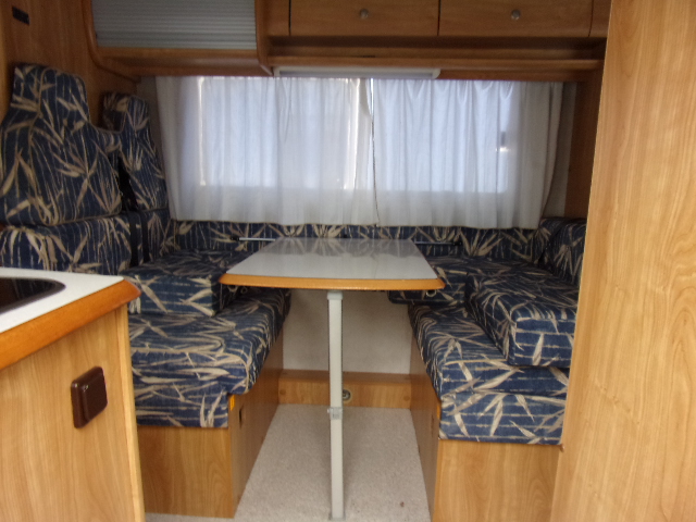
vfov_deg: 56.8
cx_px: 348
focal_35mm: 24
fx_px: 483
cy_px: 261
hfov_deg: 71.6
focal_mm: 4.3
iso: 135
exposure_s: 1/34
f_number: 3.3
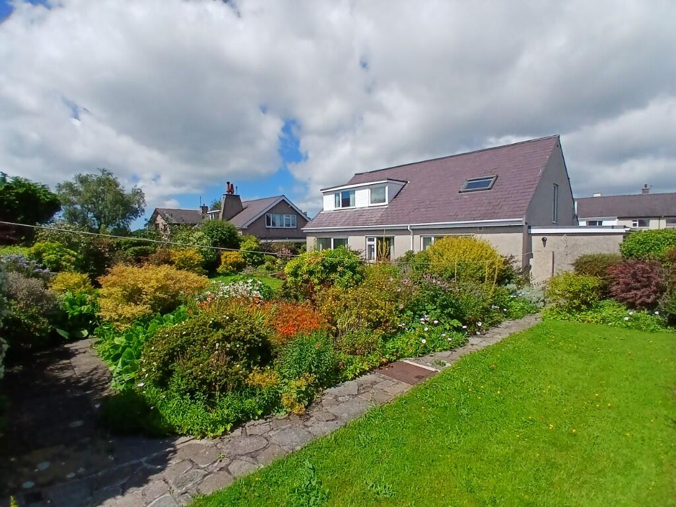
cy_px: 254
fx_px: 332
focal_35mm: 17
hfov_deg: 91.0
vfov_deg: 74.7
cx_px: 338
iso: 50
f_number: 2.2
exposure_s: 1/2137
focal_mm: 1.4
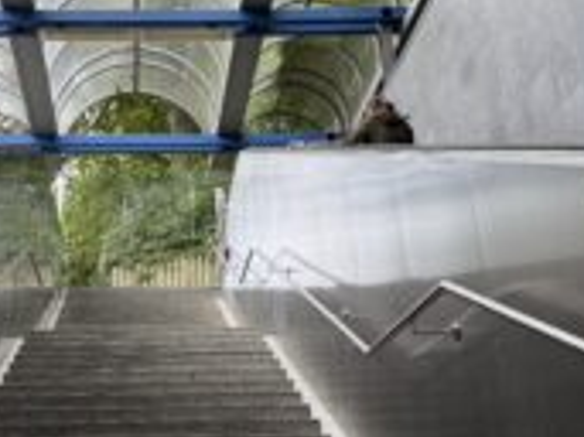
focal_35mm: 52
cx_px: 171
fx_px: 877
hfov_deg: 36.3
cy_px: 215
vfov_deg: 28.0
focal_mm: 6.76
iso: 100
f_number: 1.78
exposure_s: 1/381
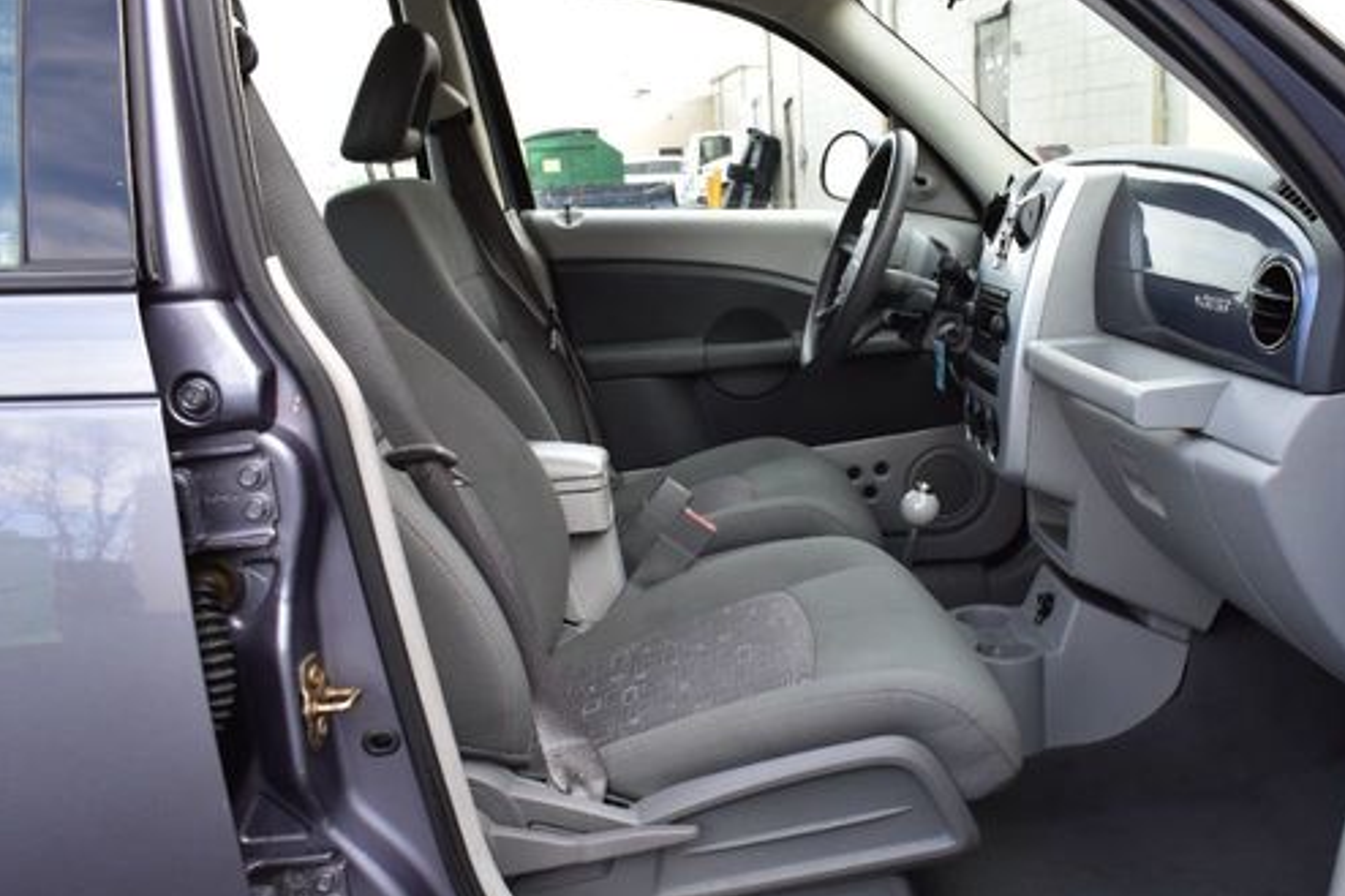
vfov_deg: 37.8
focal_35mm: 35
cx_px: 803
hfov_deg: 54.1
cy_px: 483
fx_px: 1307
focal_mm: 18
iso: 400
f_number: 9
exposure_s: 1/100
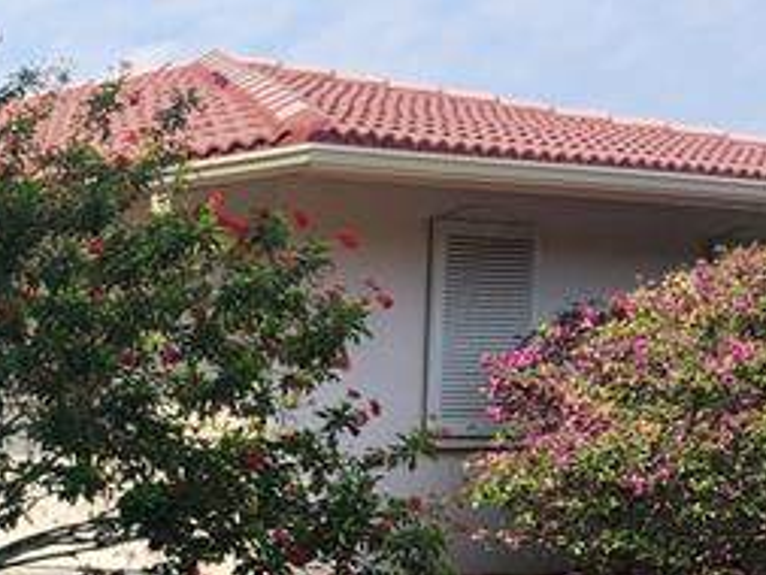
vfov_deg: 15.4
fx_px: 2059
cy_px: 675
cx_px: -624
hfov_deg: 17.2
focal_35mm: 93
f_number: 1.8
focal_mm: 5.4
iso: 20
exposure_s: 1/1096
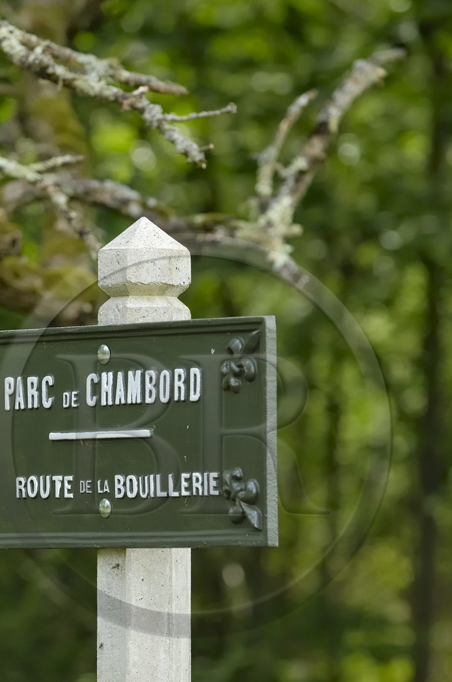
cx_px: 190
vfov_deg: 7.5
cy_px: 435
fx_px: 5194
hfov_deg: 5.0
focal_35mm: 275
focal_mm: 120
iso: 100
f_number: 2.8
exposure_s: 1/200
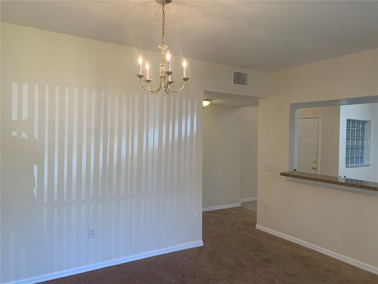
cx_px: 189
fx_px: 284
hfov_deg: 67.3
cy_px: 142
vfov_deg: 53.1
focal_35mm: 26
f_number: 1.8
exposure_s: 1/60
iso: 64
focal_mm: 4.25
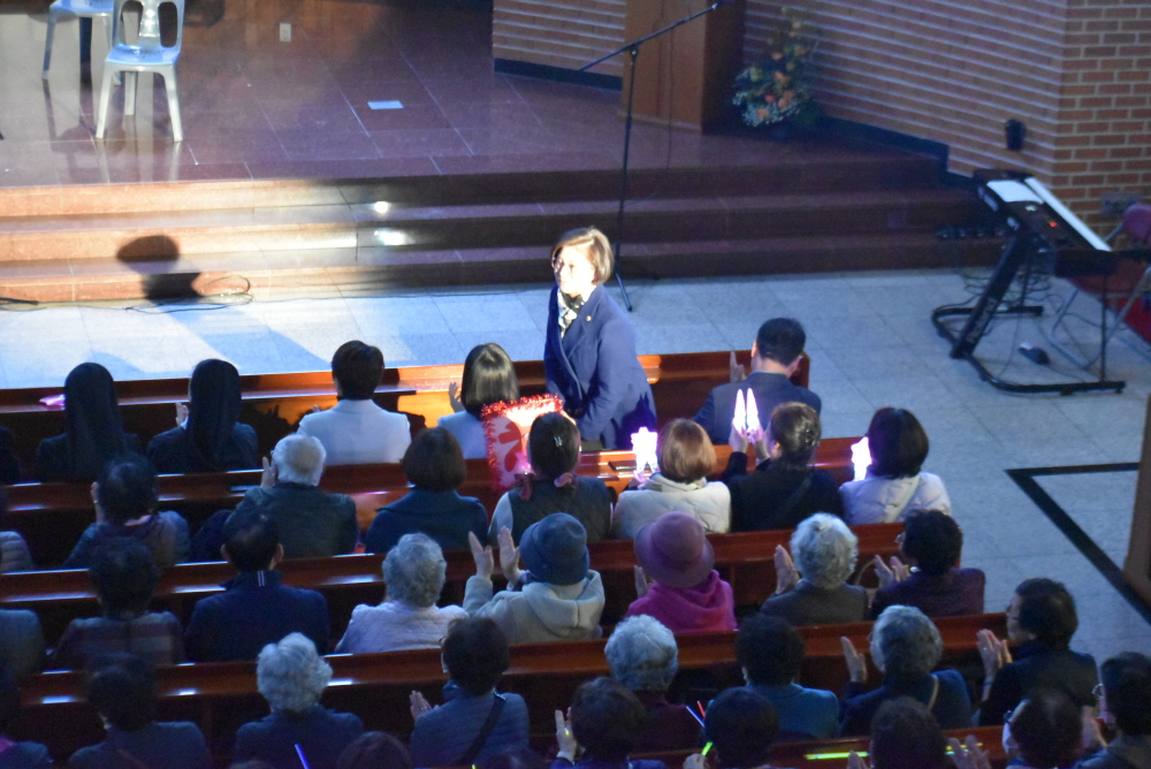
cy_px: 384
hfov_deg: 19.4
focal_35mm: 105
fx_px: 3359
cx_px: 576
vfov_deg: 13.1
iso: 12800
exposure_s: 1/60
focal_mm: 70
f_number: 4.5
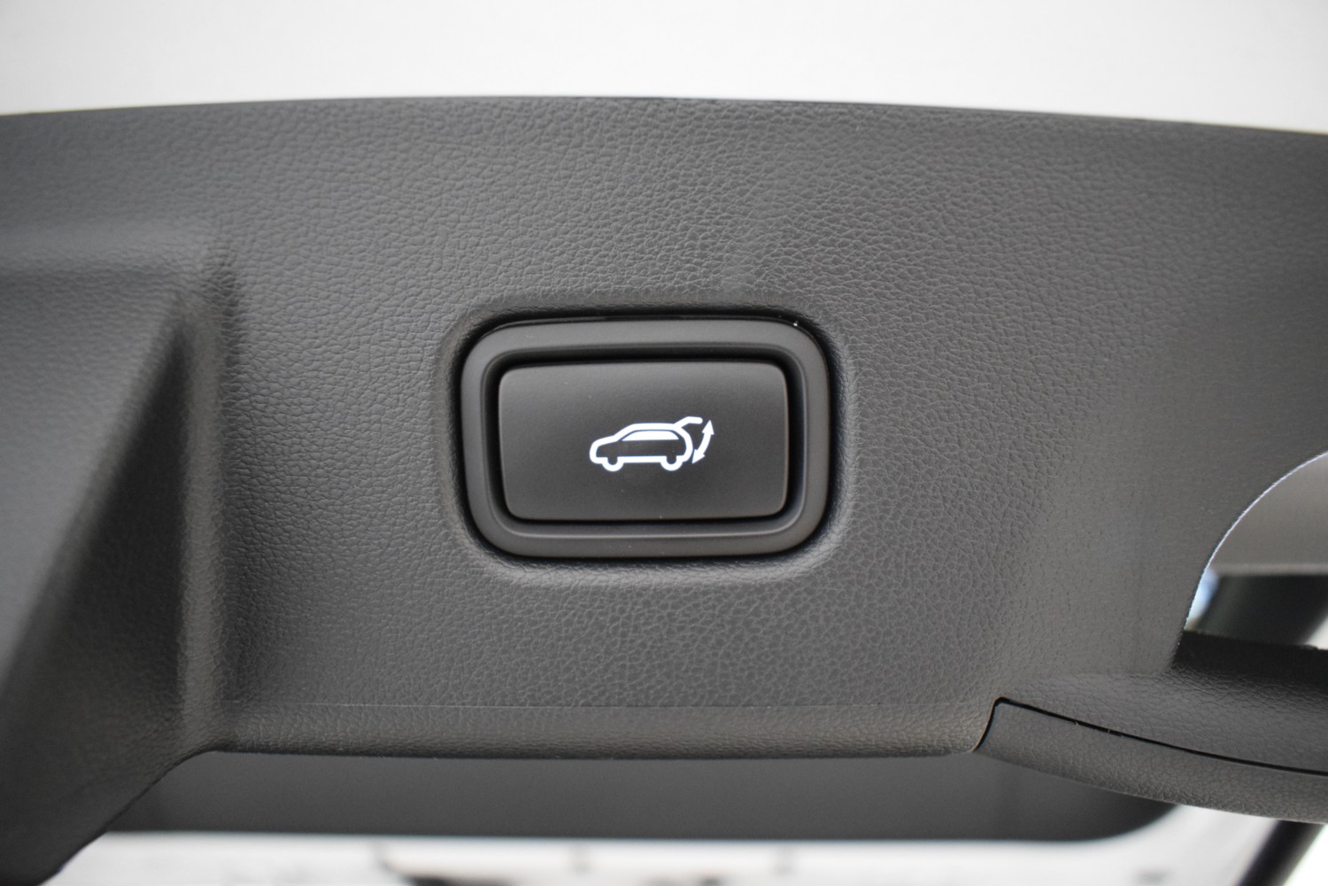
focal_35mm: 27
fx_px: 996
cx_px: 664
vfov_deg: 47.9
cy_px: 443
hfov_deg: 67.4
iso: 3200
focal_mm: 18
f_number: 3.5
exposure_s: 1/125
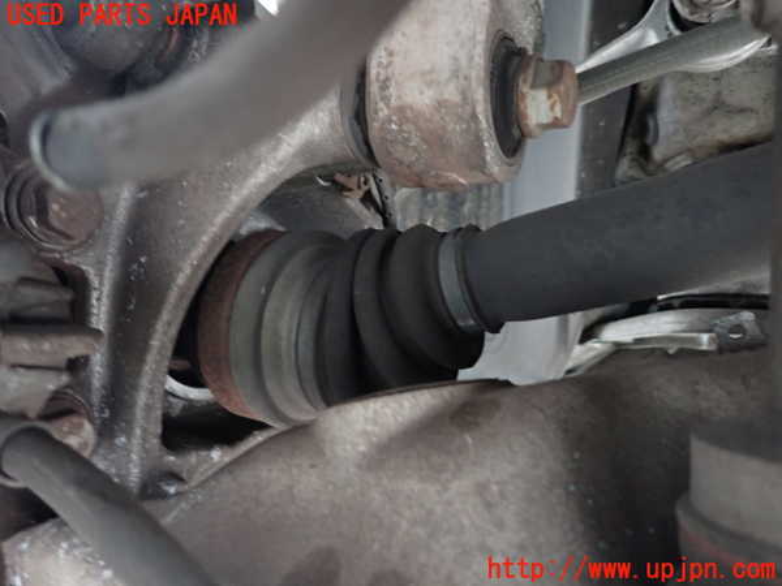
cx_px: 391
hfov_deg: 69.4
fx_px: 565
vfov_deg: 54.9
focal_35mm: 25
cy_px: 293
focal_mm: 4.5
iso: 800
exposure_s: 1/20
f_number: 2
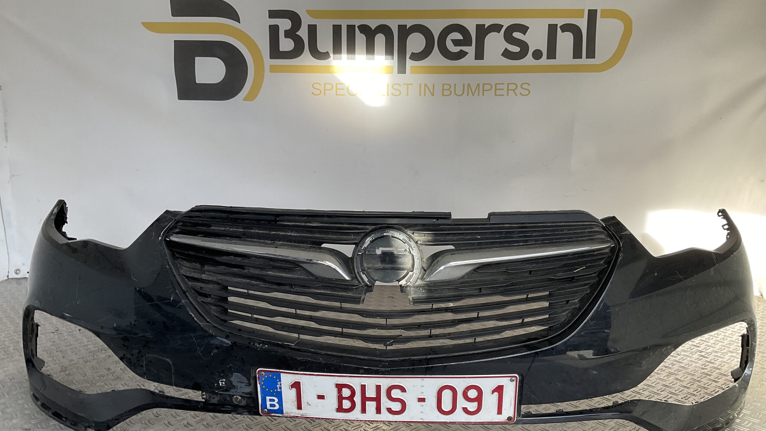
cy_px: 266
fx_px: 650
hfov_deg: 61.0
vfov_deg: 36.5
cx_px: 387
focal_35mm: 32
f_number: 1.8
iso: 32
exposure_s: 1/100
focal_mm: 3
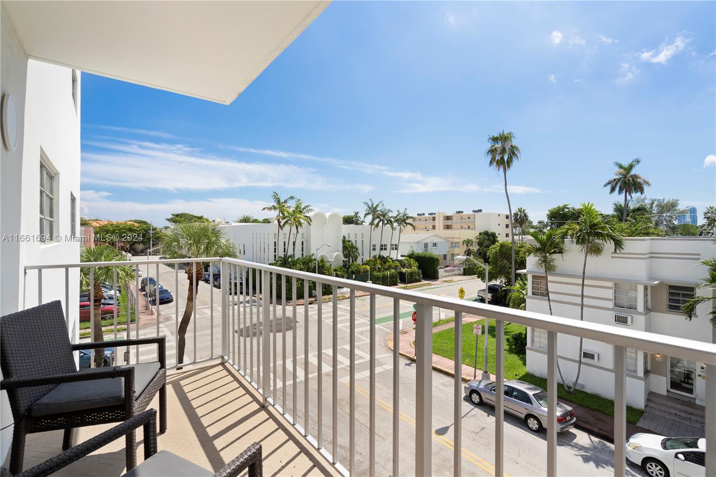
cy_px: 238
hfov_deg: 96.7
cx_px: 358
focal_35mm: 16
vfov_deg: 73.7
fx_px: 318
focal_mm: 16
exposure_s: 1/250
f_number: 7.1
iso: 100
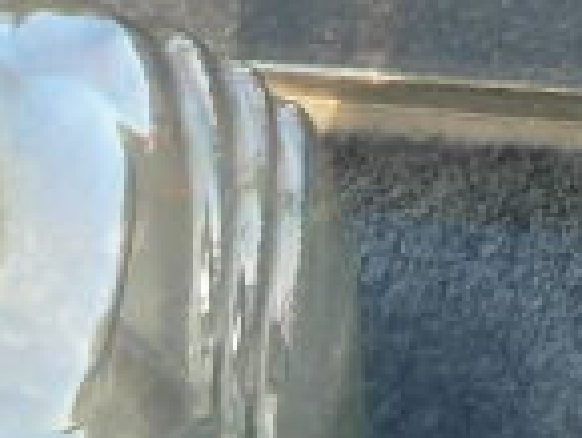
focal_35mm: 212
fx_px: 3567
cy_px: -551
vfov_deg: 6.7
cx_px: 726
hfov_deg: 9.2
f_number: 3.6
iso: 80
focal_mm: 6.5
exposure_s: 1/90
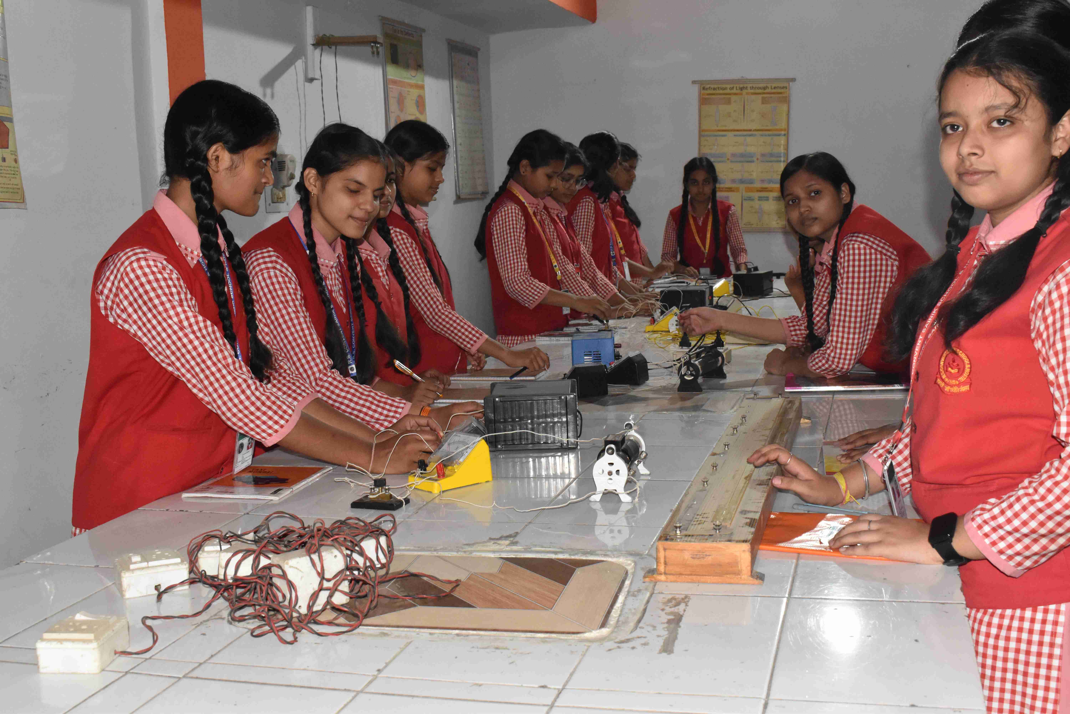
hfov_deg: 47.9
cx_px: 535
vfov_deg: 33.0
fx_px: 1204
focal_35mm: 40
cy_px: 357
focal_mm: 27
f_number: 9
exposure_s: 1/100
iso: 2500
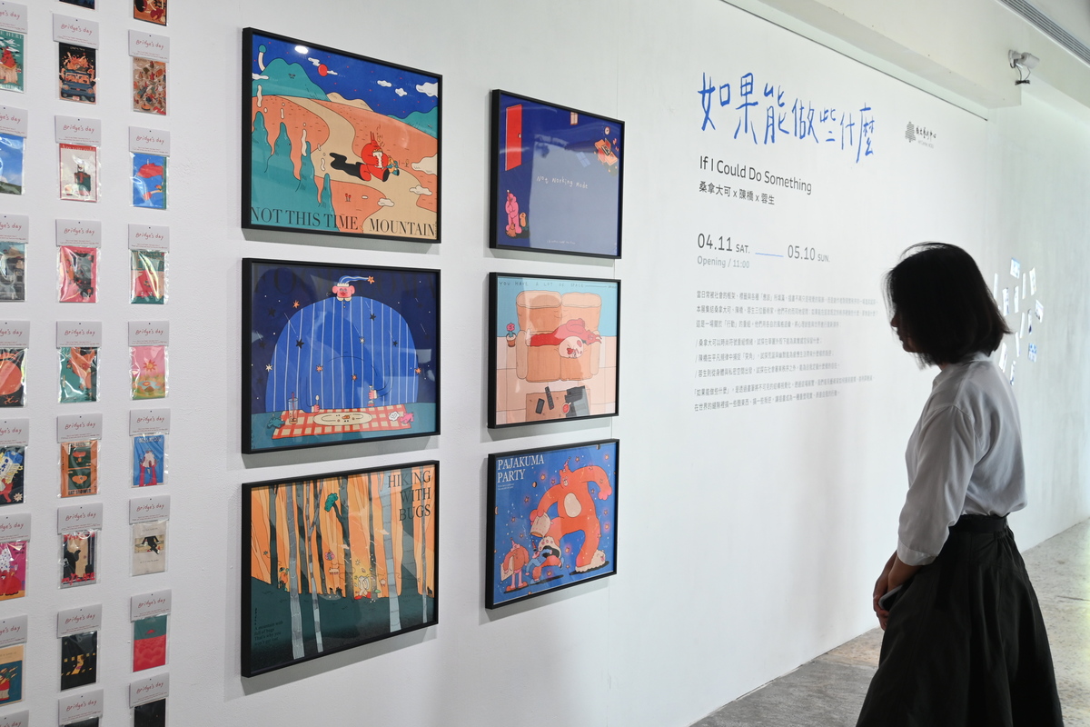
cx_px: 545
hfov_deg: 52.2
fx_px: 1113
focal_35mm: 37
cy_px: 364
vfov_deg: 36.2
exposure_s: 1/40
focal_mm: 24.5
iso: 450
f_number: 4.2
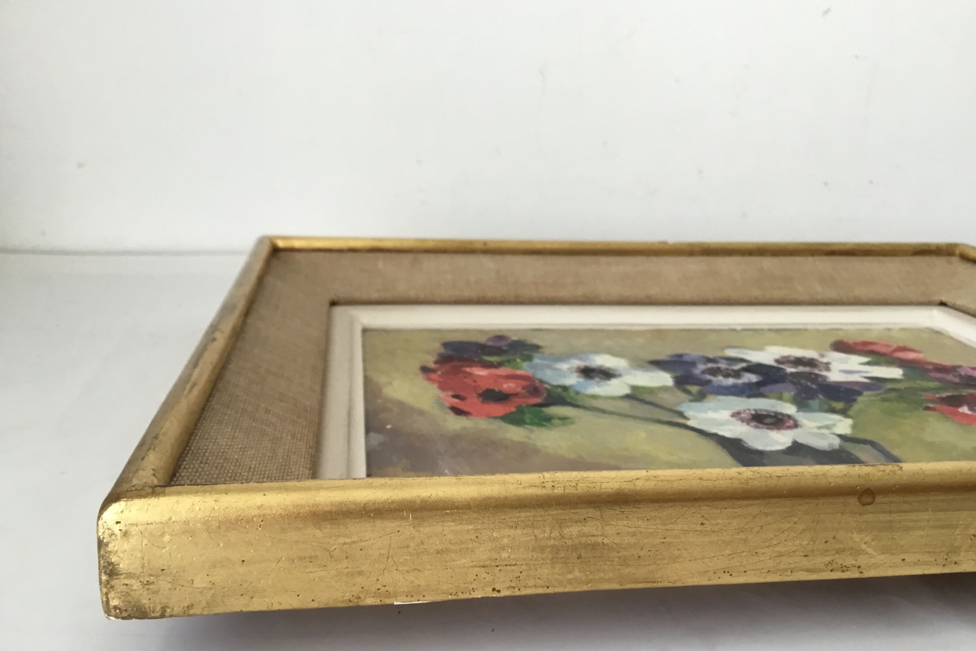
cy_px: 328
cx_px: 492
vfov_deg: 40.0
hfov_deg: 57.2
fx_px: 895
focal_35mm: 33
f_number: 2.4
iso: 50
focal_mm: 3.3
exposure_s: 1/33
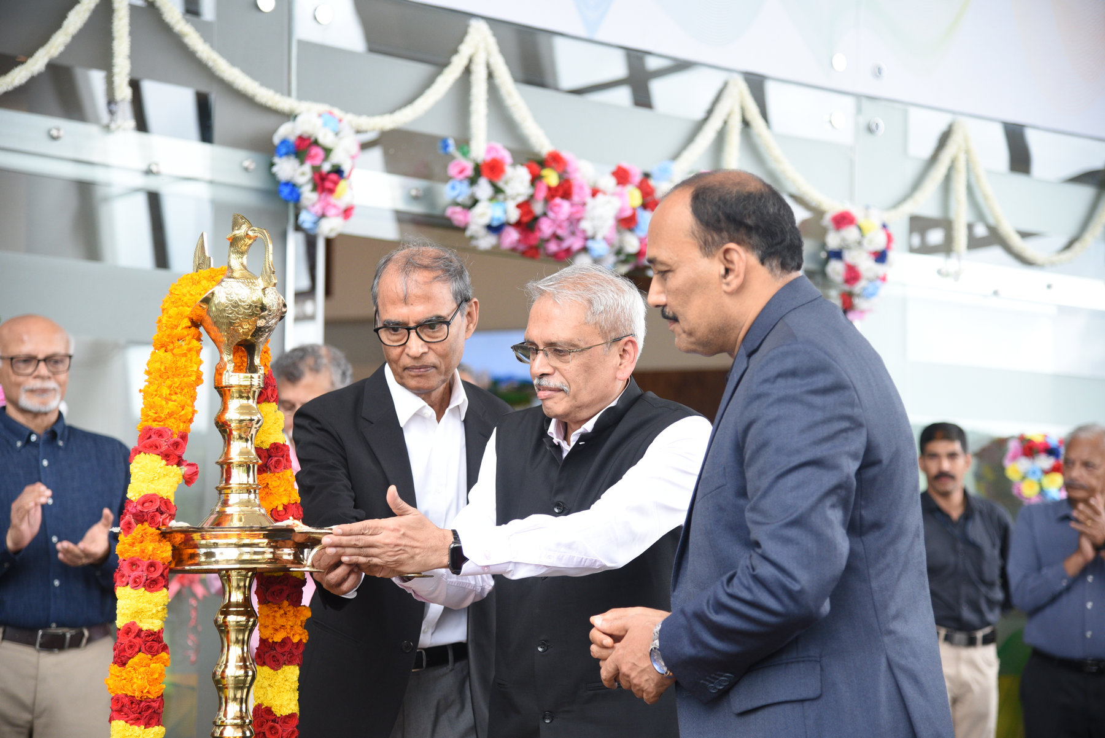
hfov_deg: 23.9
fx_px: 2610
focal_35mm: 85
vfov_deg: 16.1
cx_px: 552
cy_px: 369
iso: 1000
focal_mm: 85
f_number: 4
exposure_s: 1/400
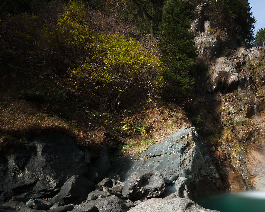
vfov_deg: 58.2
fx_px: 188
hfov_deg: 63.3
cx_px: 217
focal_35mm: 24
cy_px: 130
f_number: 13
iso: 100
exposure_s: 15
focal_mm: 10
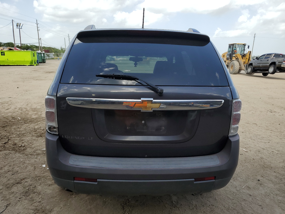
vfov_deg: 53.1
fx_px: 214
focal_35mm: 26
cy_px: 107
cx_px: 142
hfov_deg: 67.3
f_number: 1.5
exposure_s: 1/1429
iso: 50
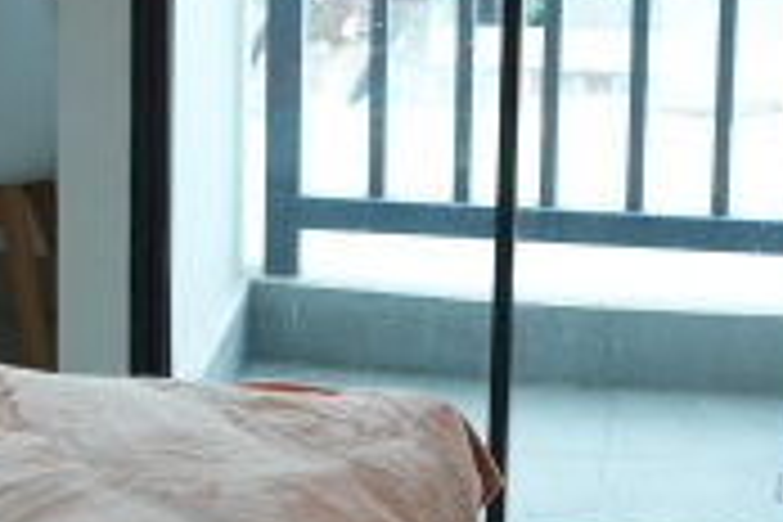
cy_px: -184
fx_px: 3110
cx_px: 99
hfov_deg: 14.2
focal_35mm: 143
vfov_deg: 9.4
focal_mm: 24
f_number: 2.8
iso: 640
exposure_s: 1/100
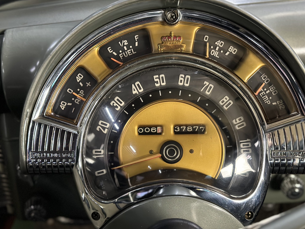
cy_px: 103
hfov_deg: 36.1
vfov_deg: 27.5
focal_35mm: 53
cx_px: 167
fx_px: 467
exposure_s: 1/33
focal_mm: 6.86
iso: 500
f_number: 1.78
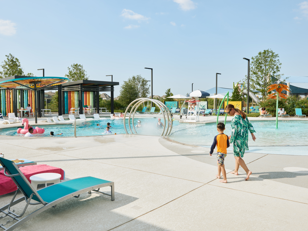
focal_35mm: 34
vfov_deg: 41.8
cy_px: 116
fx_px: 303
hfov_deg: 53.9
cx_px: 148
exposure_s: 1/125
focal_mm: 31
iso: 50
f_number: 8
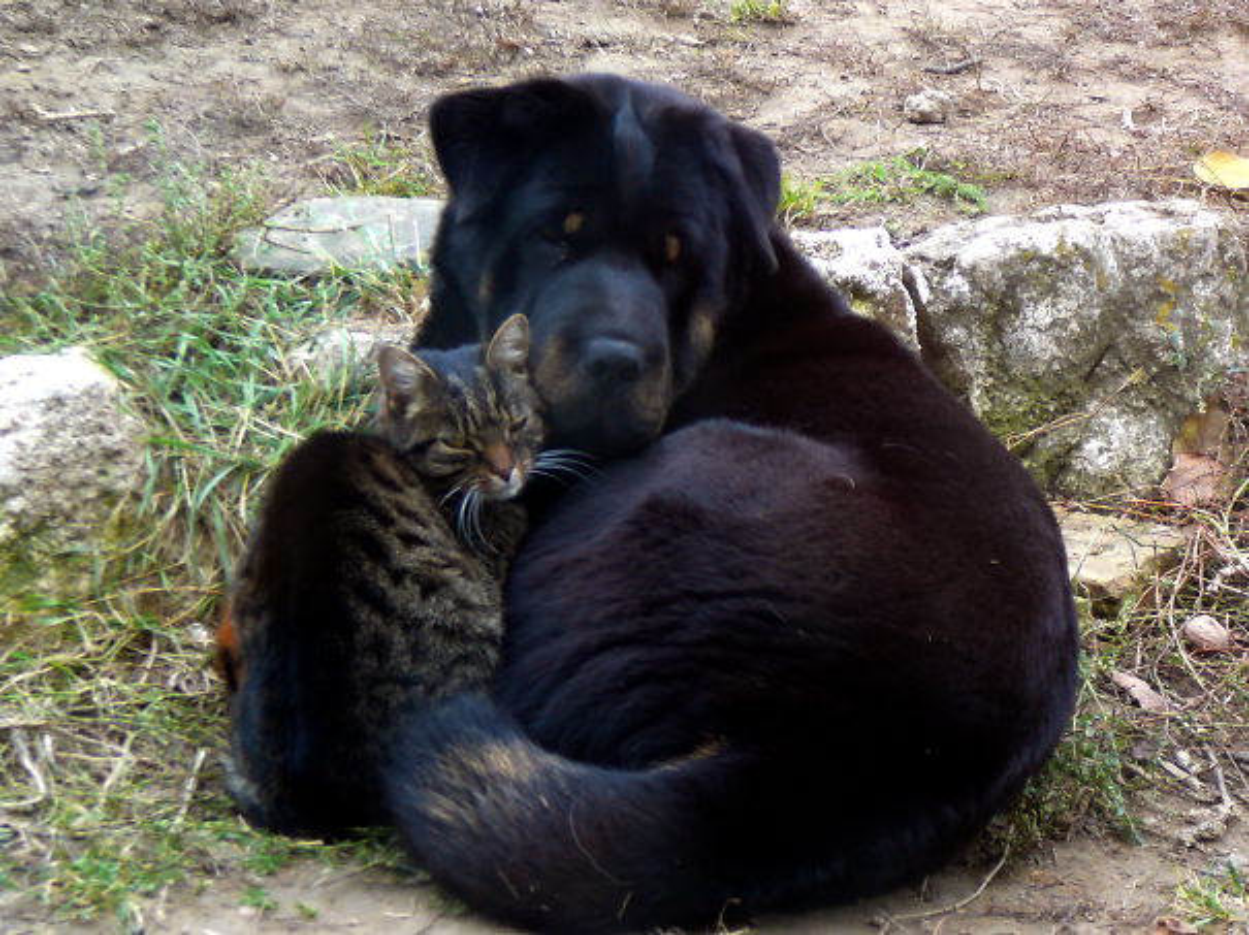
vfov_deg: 13.2
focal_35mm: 112
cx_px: 624
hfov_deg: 17.6
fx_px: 4039
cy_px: 468
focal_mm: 16.6
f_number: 3.9
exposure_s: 1/40
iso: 100
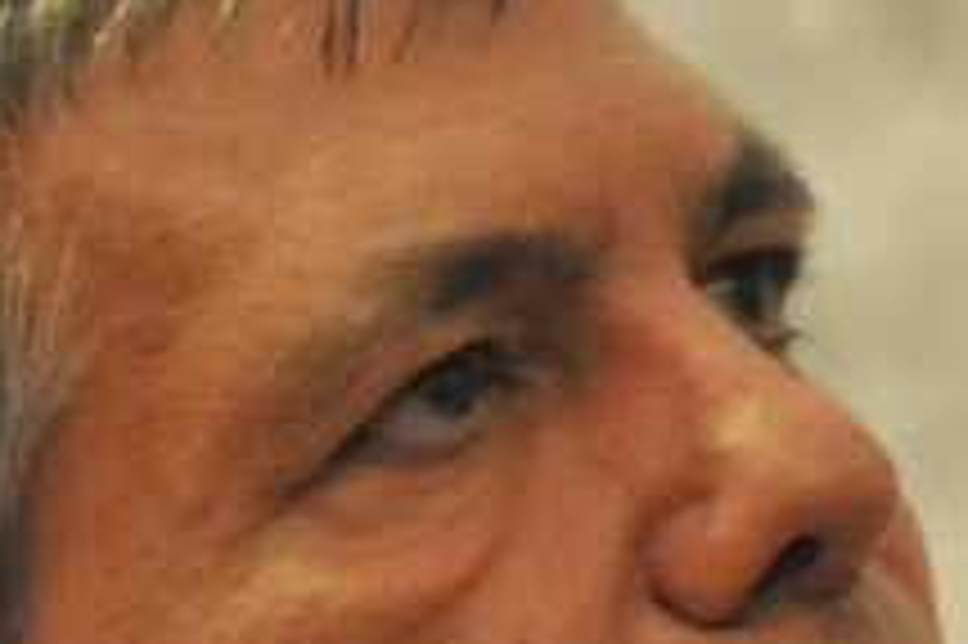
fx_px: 26330
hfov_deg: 2.1
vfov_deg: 1.4
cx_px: 837
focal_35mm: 980
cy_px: 892
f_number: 2.8
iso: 3200
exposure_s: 1/160
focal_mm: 195
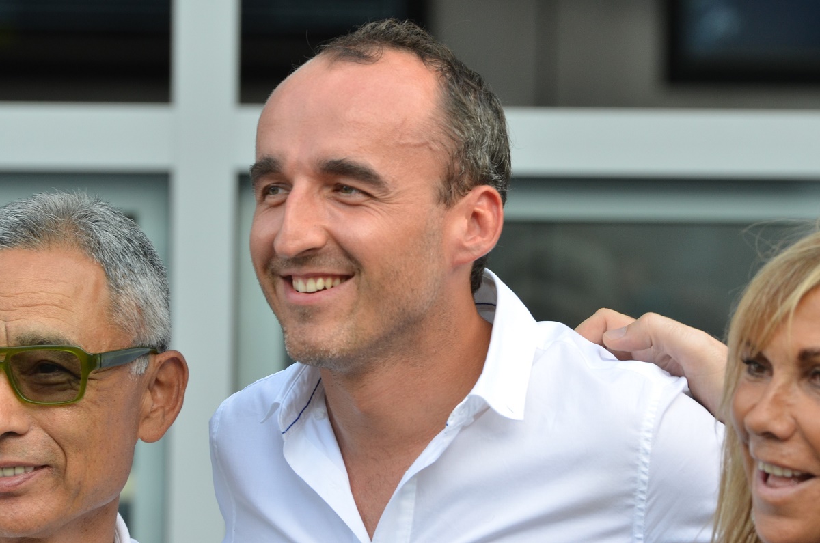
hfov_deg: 6.9
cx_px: 410
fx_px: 6820
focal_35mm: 300
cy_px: 272
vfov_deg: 4.6
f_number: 5.6
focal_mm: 200
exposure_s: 1/500
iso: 400
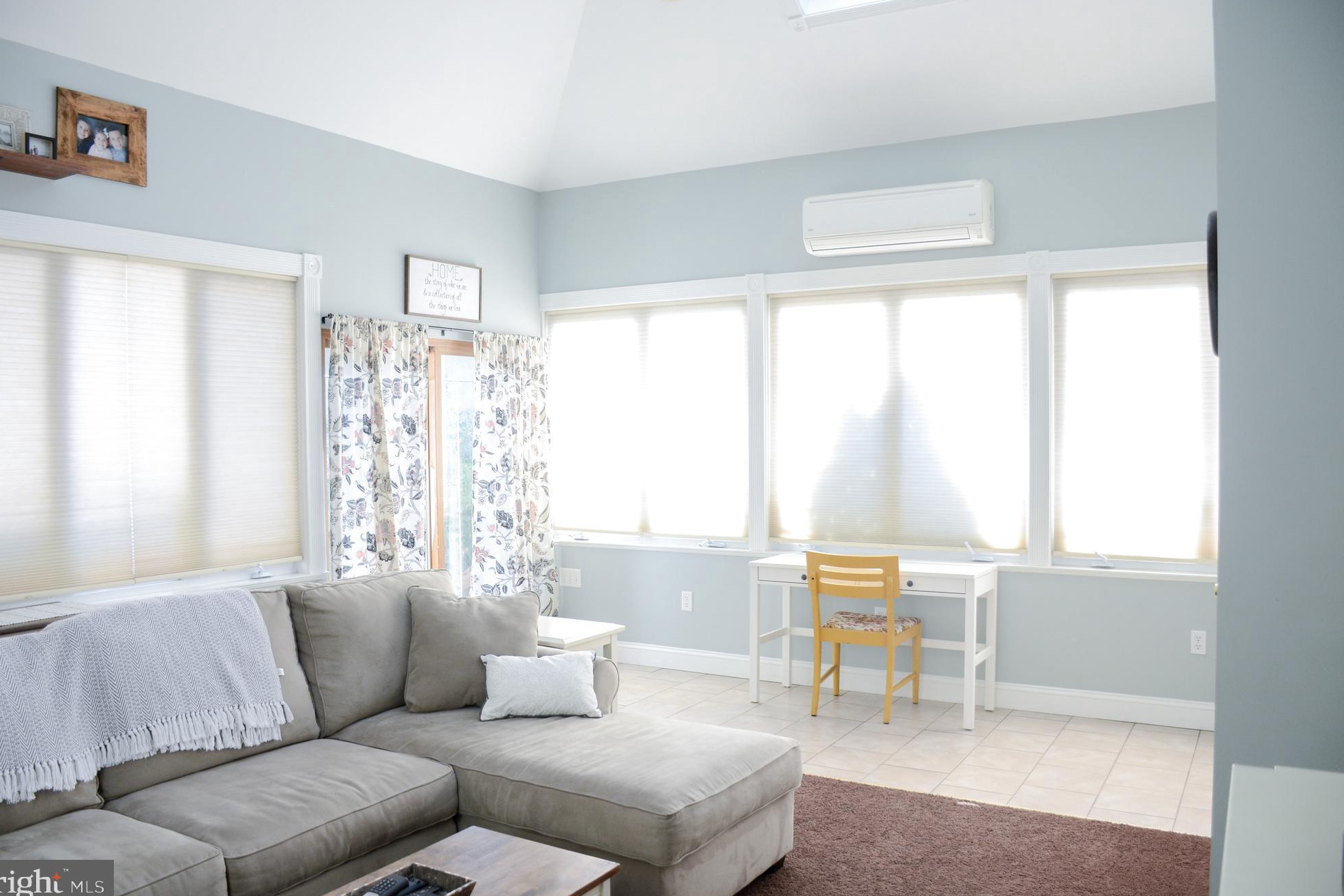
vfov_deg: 46.4
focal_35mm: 28
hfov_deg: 65.5
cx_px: 662
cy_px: 447
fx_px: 1045
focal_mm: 18
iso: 400
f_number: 4.5
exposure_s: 1/100
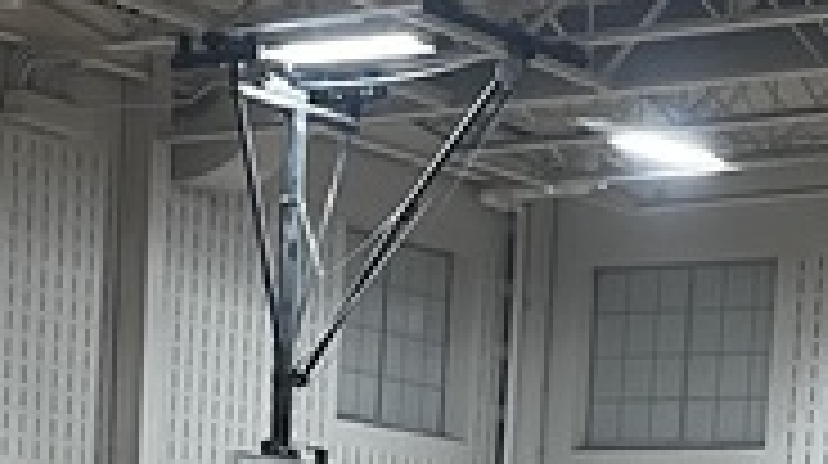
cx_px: 374
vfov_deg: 7.1
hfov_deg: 13.6
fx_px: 3465
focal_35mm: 158
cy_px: 1221
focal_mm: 5.1
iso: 125
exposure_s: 1/60
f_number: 1.6
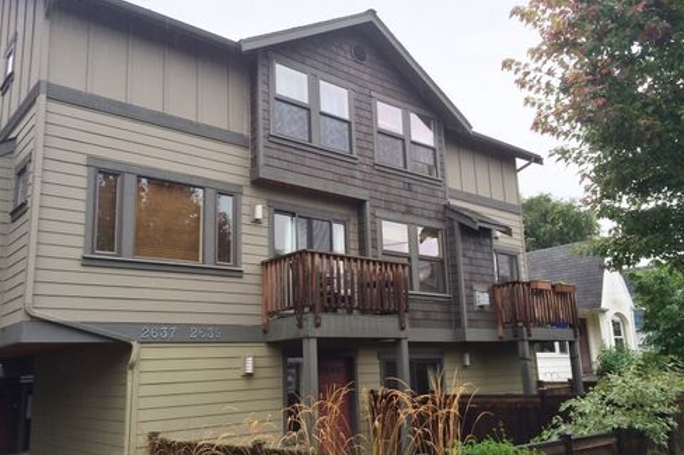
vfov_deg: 41.1
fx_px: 608
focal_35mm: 32
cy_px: 237
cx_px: 346
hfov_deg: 58.7
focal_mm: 4.12
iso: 64
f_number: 2.2
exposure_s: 1/120
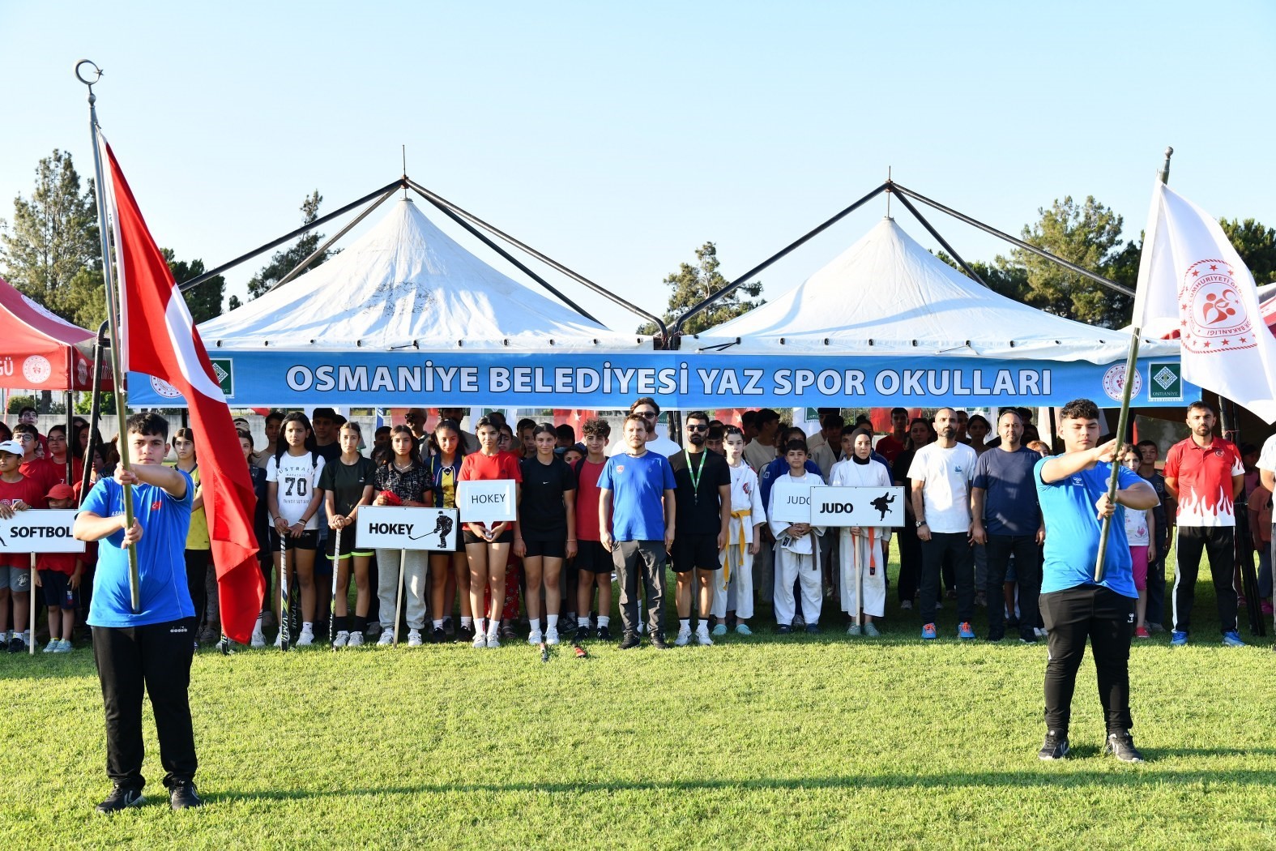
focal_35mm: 50
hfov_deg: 39.6
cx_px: 638
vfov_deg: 27.0
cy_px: 426
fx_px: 1772
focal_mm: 50
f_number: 6.3
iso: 320
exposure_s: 1/250
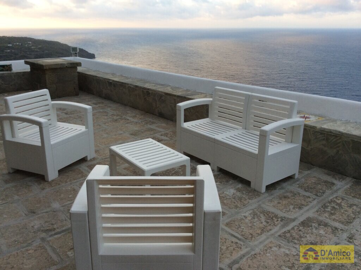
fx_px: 344
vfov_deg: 42.8
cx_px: 180
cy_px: 135
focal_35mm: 33
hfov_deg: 55.4
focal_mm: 3.3
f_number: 2.4
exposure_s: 1/120
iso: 32
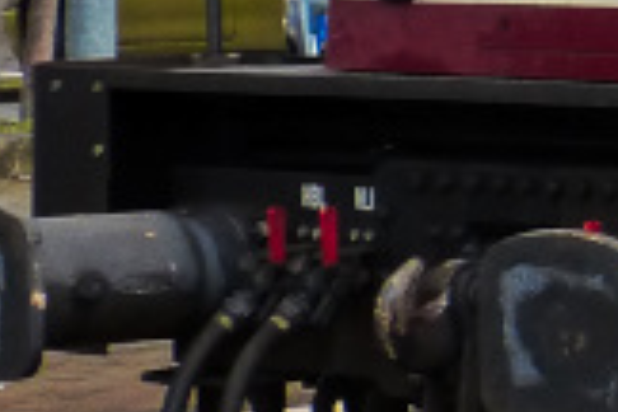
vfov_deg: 3.4
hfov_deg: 4.7
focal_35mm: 409
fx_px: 7021
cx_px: 2140
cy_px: -177
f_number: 4
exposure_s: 1/250
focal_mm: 9.4
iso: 160
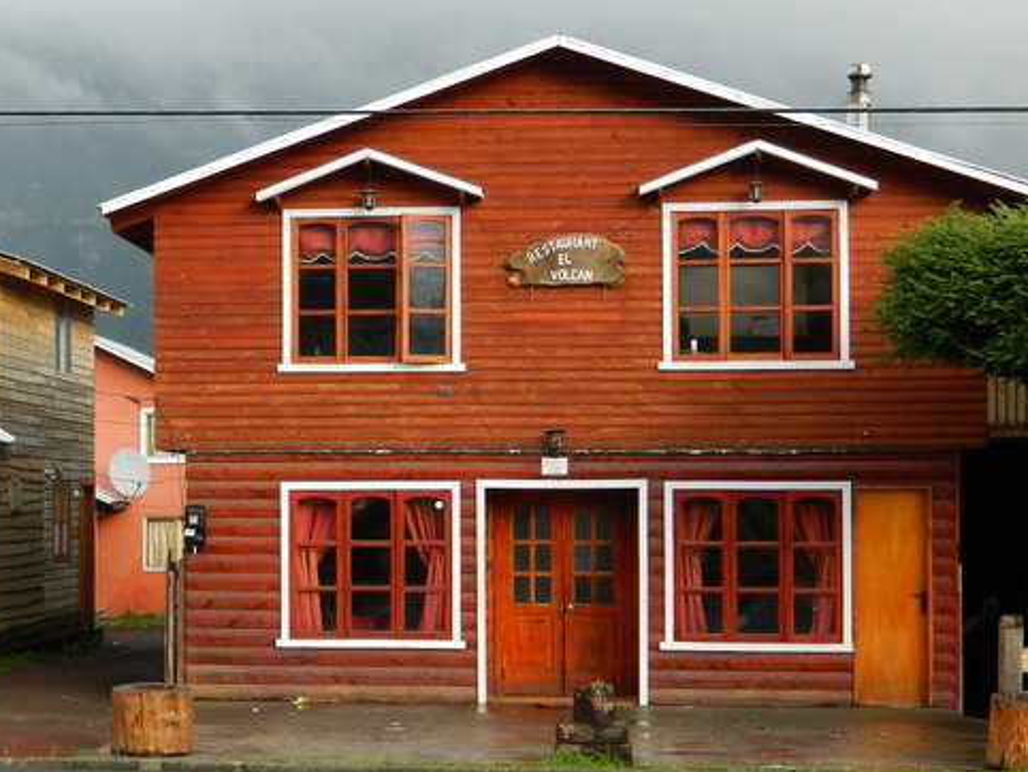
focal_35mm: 78
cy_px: 463
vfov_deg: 18.9
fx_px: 2318
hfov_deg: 24.8
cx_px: 284
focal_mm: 8.4
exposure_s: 1/125
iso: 80
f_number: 3.6
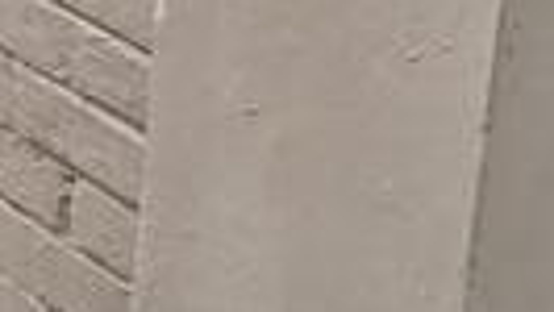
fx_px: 1632
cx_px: -808
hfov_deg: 13.5
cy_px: -786
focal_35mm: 111
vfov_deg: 8.2
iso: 50
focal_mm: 1.78
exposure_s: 1/337
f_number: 2.4
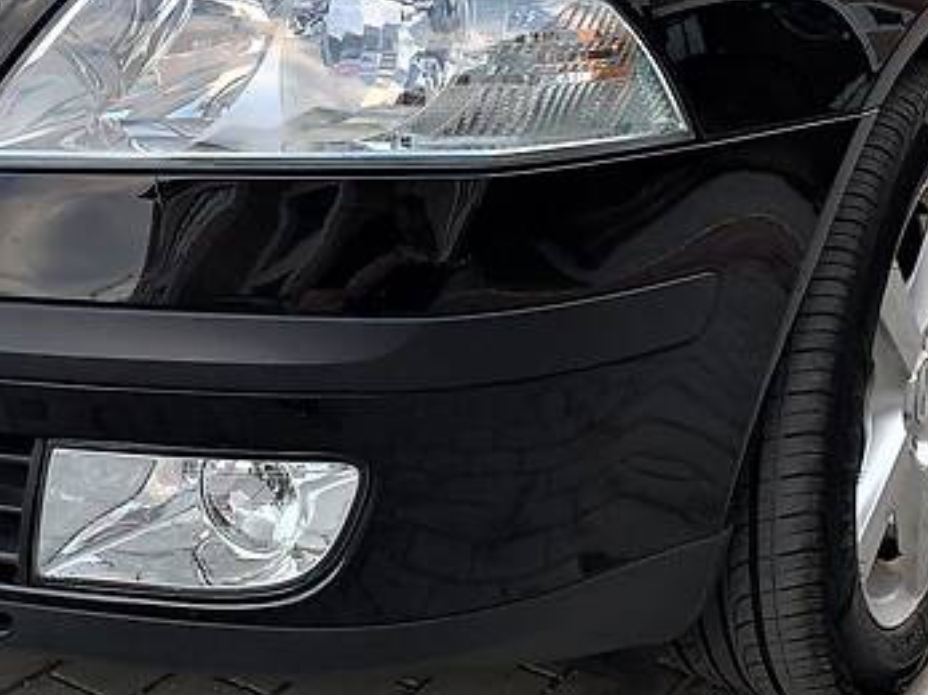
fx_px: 1608
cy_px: 107
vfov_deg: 23.9
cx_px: 278
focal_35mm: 60
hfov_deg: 31.8
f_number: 1.8
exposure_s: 1/191
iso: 25
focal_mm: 4.2
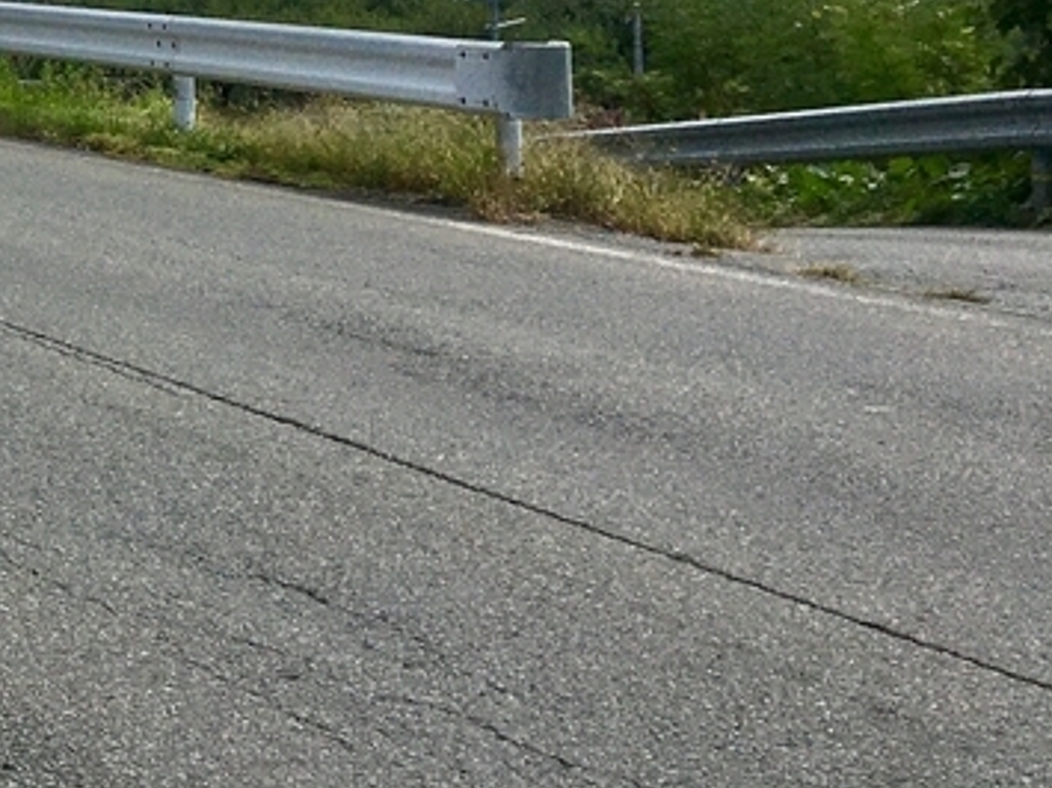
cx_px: -658
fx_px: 2977
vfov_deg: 14.6
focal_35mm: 98
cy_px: -178
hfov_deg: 17.4
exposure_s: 1/3663
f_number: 2.2
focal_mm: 4.15
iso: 25
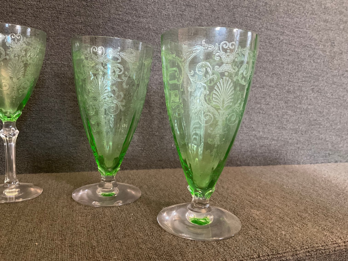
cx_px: 174
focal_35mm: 29
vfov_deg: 48.2
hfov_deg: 61.7
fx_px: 292
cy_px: 130
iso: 320
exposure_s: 1/30
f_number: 1.8
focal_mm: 3
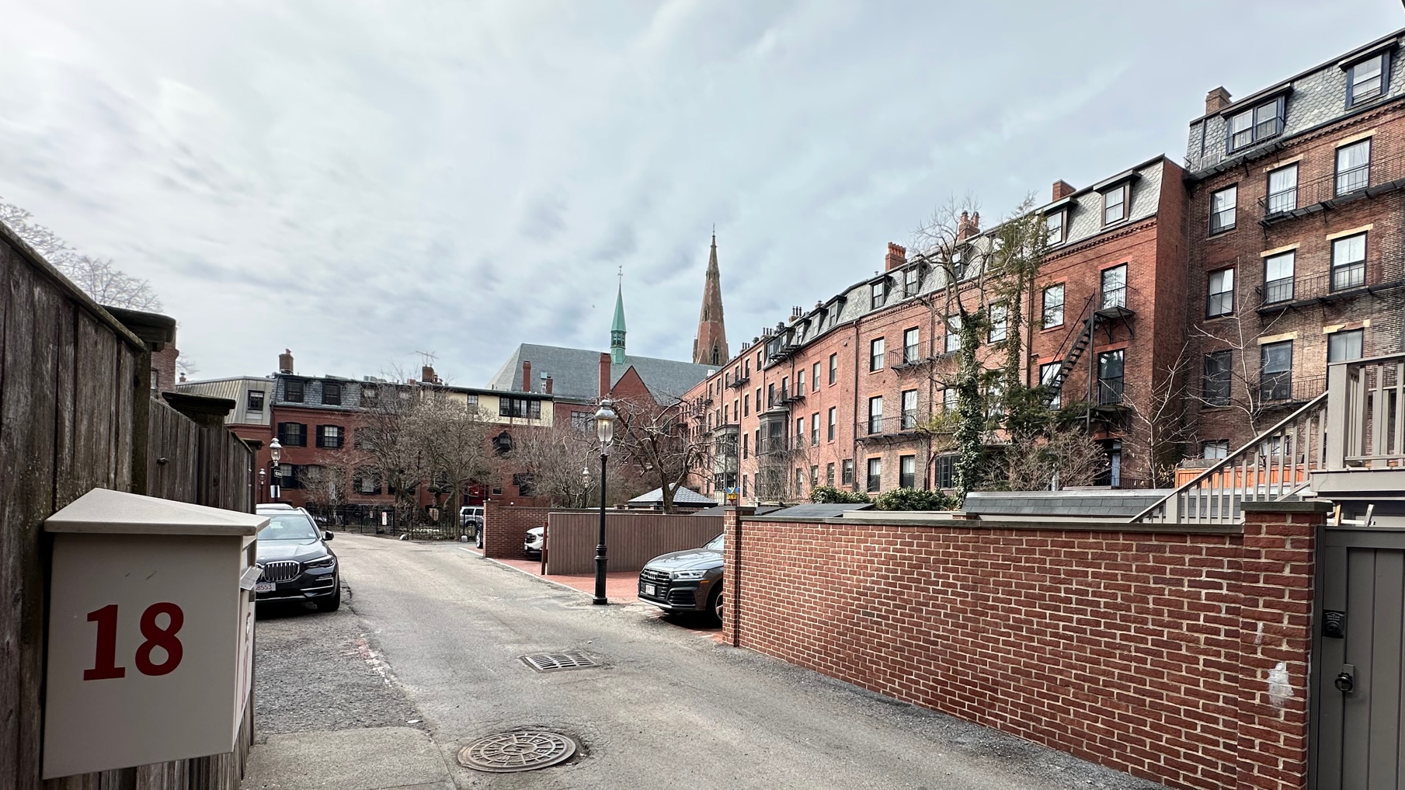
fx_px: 633
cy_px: 521
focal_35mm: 17
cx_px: 766
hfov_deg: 95.7
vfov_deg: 62.4
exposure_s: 1/824
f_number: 2.2
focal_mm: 2.22
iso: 40
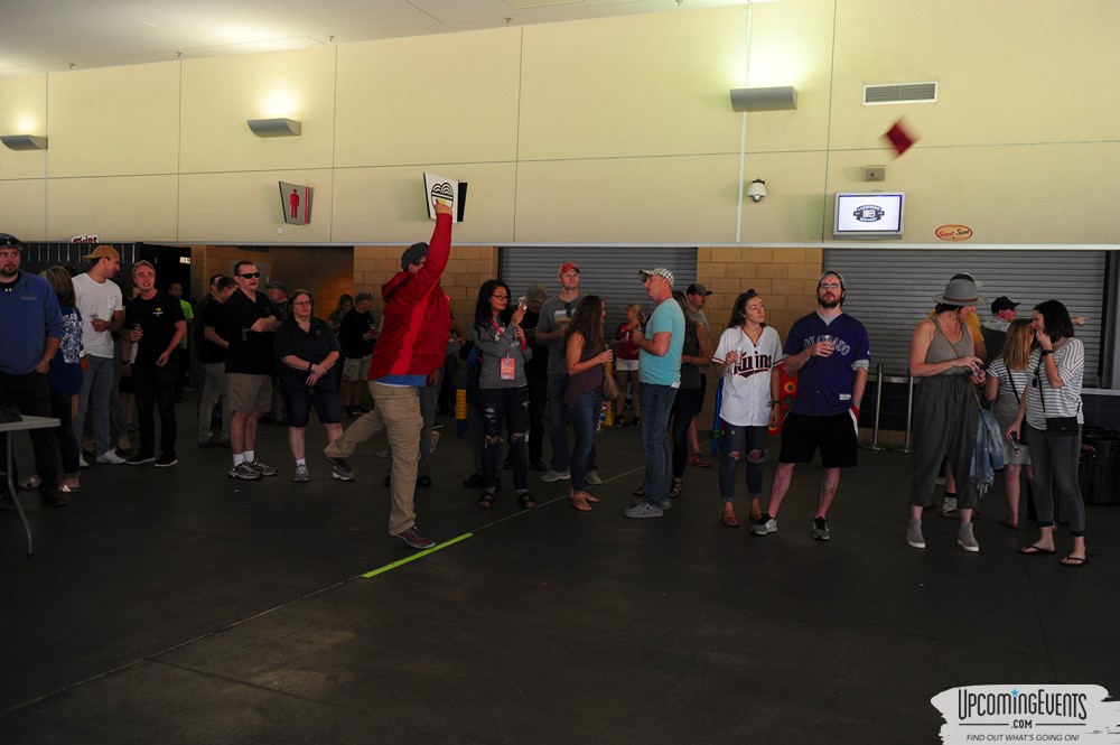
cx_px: 560
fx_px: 964
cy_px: 372
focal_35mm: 31
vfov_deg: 42.3
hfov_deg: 60.3
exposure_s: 1/160
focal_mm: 31
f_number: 3.5
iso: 1000
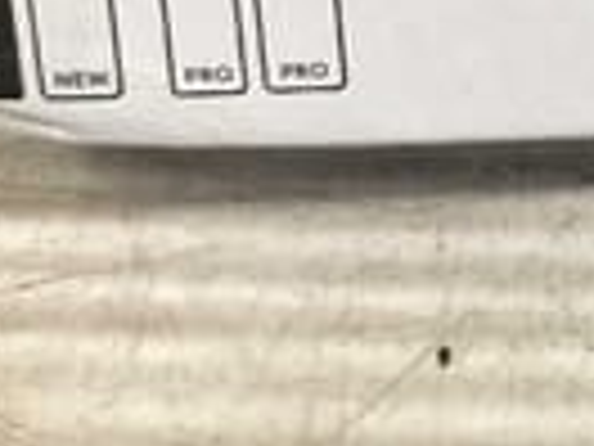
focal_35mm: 110
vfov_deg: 12.3
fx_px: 1888
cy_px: -358
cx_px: 878
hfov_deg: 16.4
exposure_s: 1/50
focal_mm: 3
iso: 250
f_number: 1.8
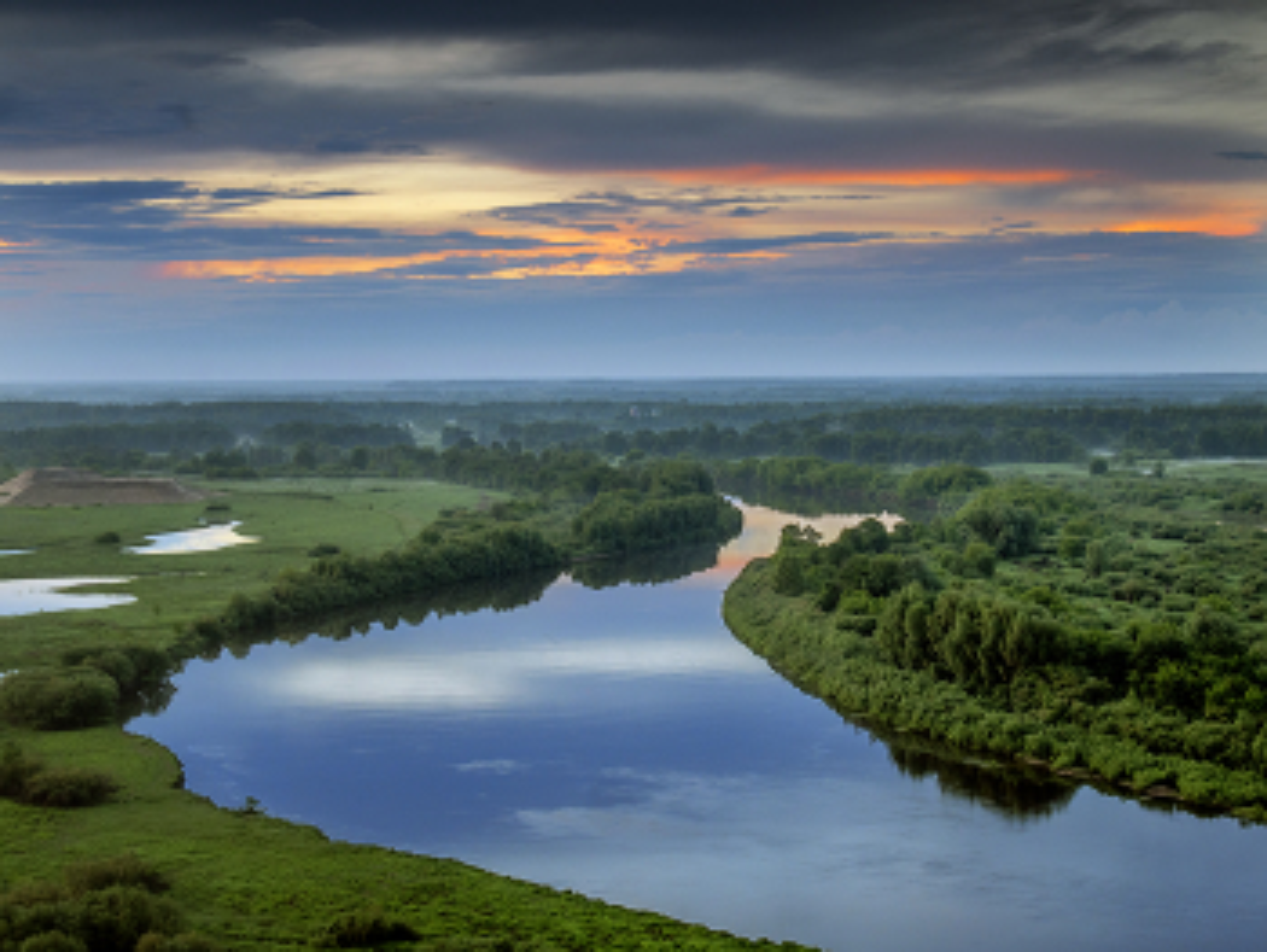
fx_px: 2637
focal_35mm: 72
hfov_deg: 27.0
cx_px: 634
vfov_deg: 20.5
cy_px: 476
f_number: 7.1
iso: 200
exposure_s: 1/15
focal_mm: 36
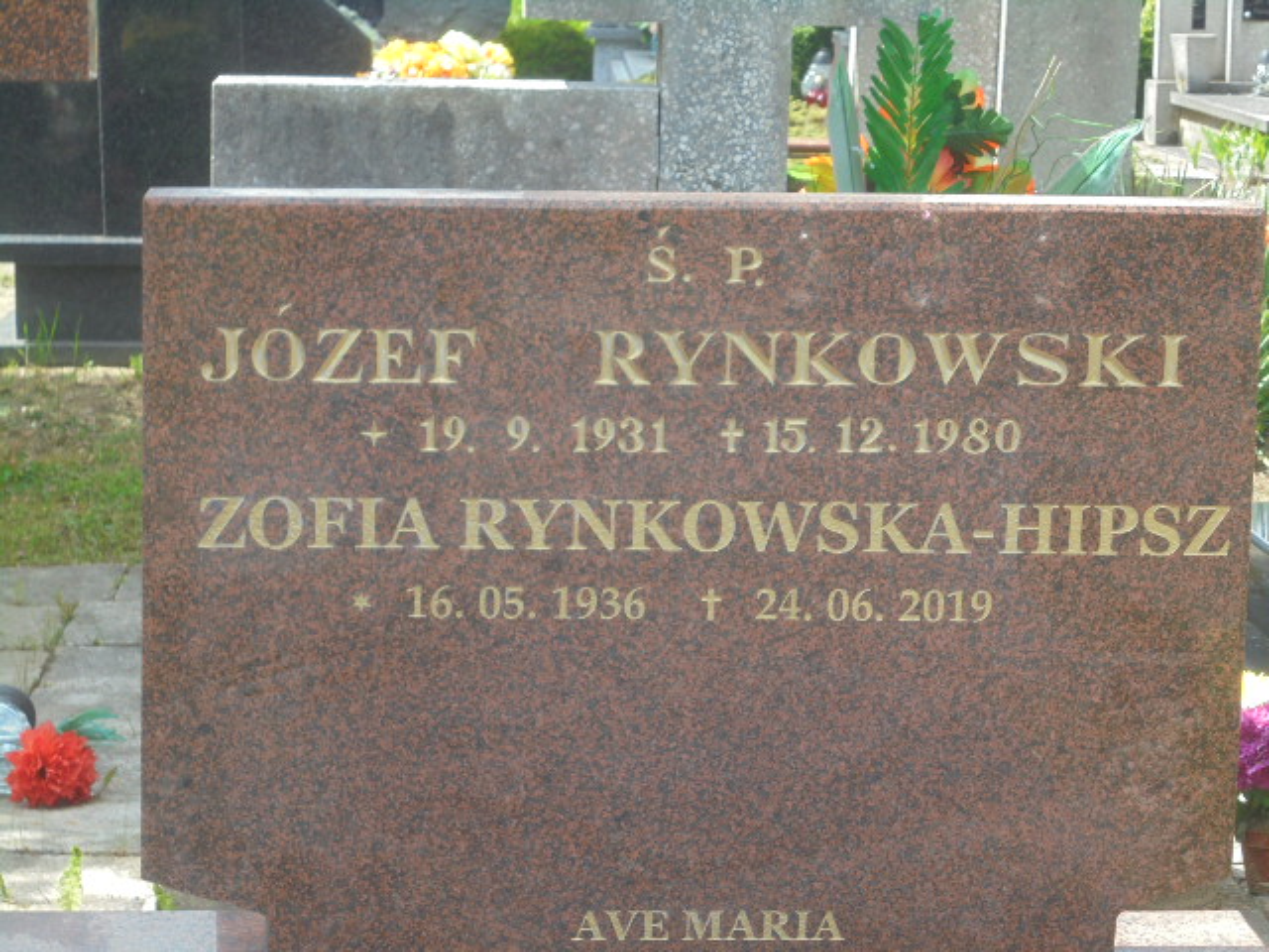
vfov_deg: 17.8
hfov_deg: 23.6
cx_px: 634
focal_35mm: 83
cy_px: 476
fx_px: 3043
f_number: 6.7
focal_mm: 14.9
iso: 100
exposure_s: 1/80
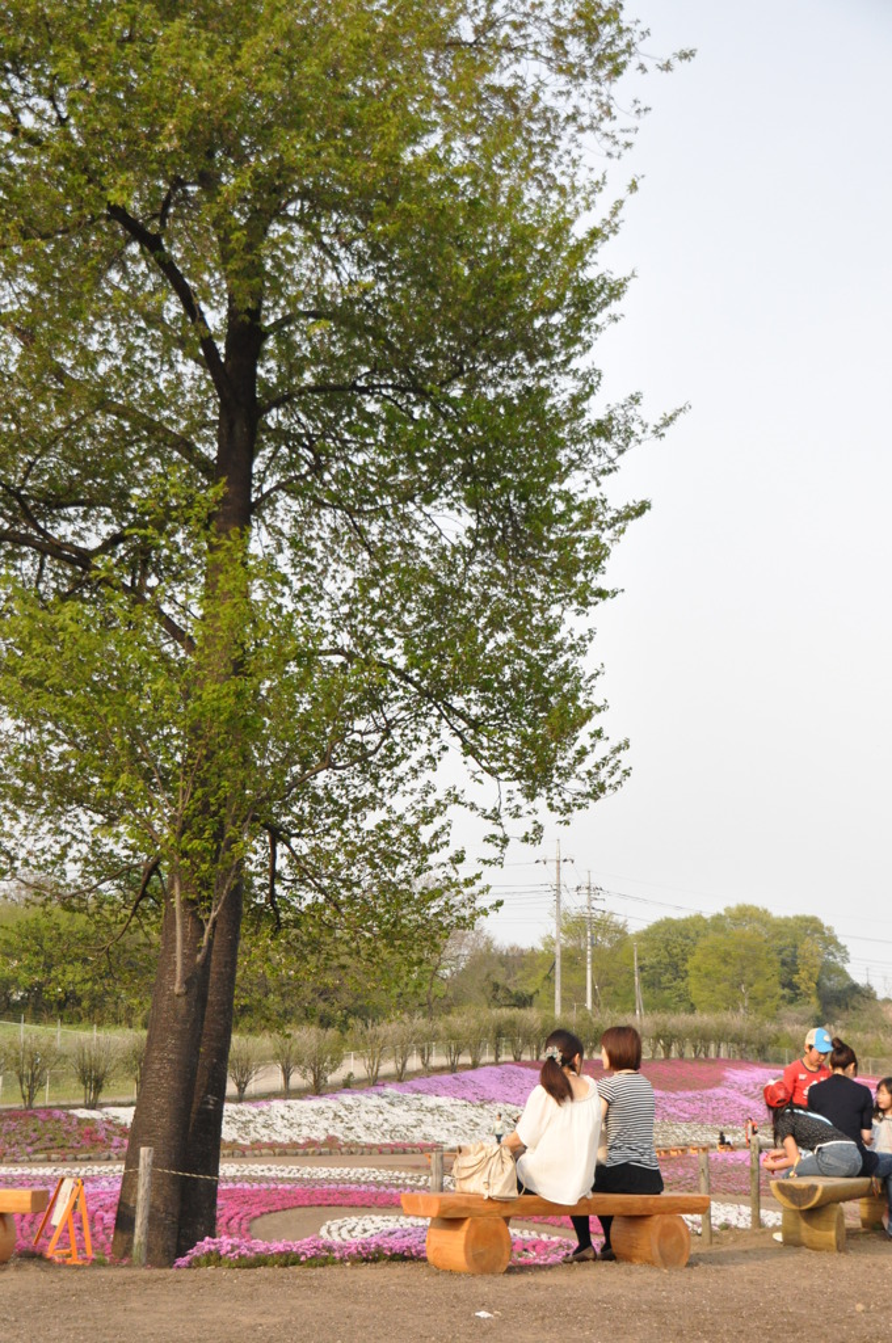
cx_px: 446
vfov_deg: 41.2
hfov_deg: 28.0
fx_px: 1789
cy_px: 672
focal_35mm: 48
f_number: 4
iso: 1600
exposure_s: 1/4000
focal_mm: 32
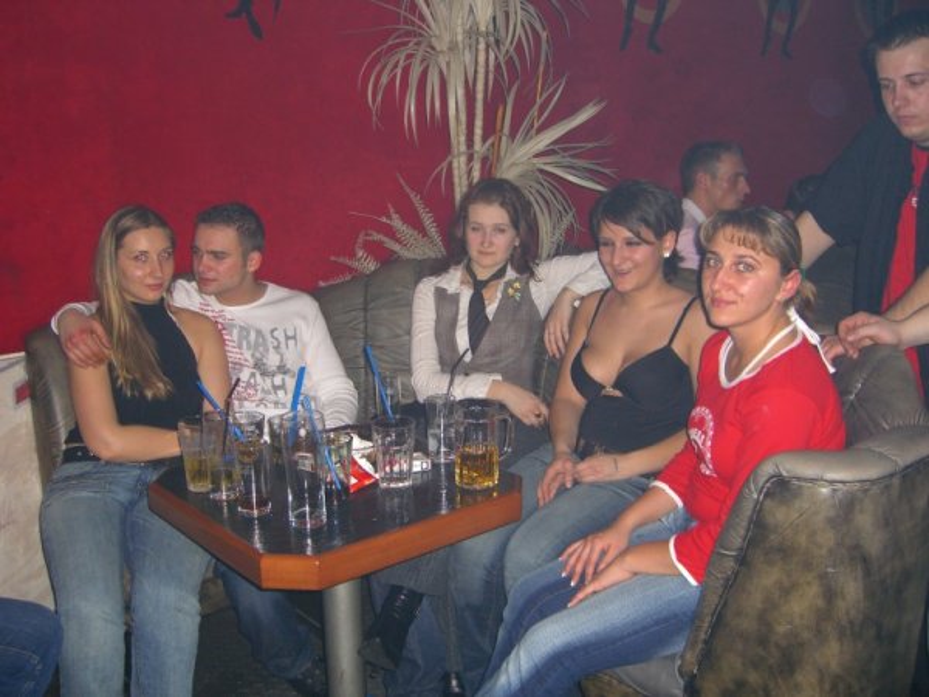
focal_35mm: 38
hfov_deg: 49.0
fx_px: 1020
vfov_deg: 37.7
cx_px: 464
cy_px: 348
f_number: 2.8
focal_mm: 7.9
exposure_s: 1/60
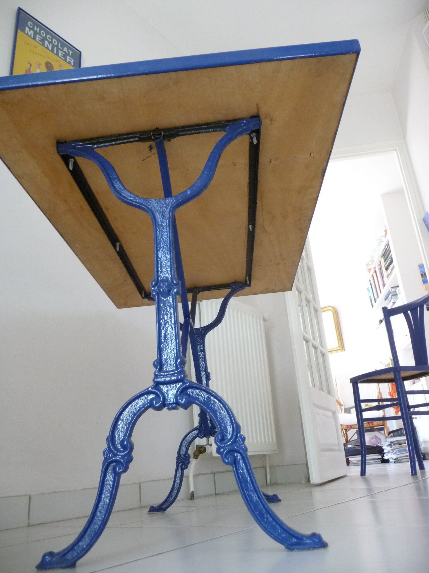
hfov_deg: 49.7
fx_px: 463
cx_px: 214
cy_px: 286
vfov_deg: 63.4
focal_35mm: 28
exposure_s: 1/30
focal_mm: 4.7
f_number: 3.3
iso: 320
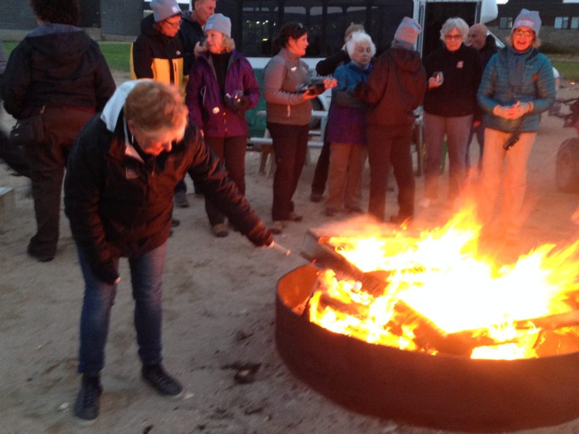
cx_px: 278
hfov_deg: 46.8
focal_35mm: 40
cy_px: 190
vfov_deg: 35.9
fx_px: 669
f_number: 2.4
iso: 250
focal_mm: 4.12
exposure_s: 1/20
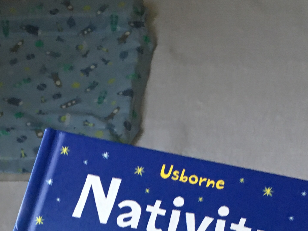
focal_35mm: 82
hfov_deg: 23.6
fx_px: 729
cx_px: 77
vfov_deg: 17.0
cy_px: 296
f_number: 2.2
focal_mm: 4.15
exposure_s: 1/33
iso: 160
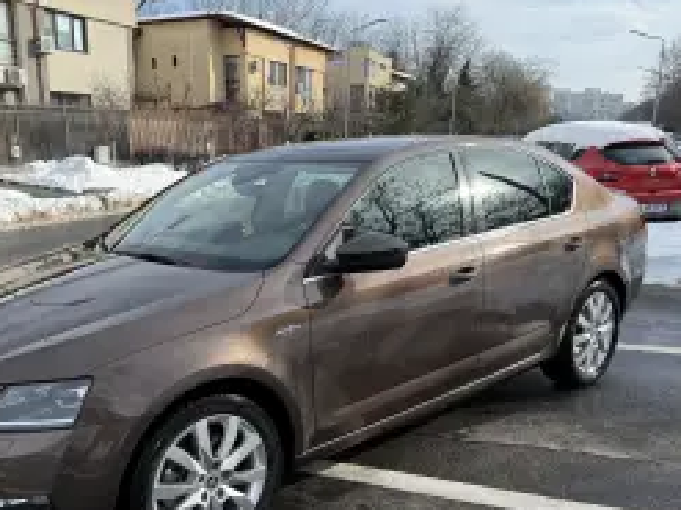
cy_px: 328
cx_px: 262
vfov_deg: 40.3
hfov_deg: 52.2
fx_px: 688
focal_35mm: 35
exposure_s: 1/4673
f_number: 1.78
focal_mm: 6.76
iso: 80
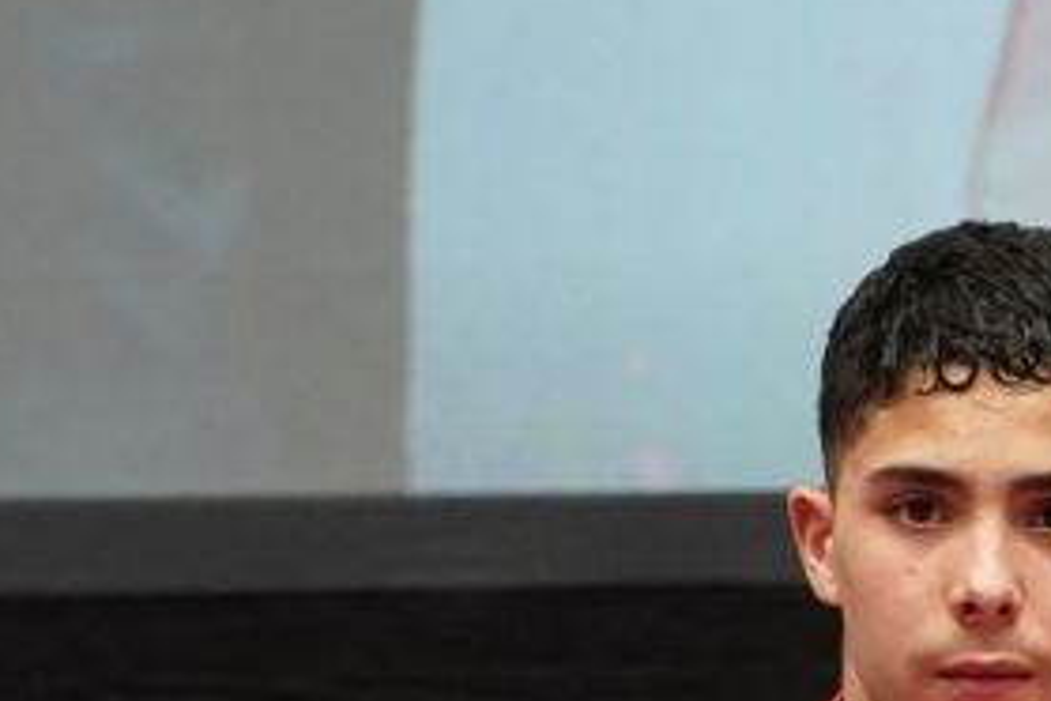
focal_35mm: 639
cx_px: 1842
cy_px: 1997
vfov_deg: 2.1
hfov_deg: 3.2
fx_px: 18654
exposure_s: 1/500
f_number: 2.8
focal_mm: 99
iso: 3200
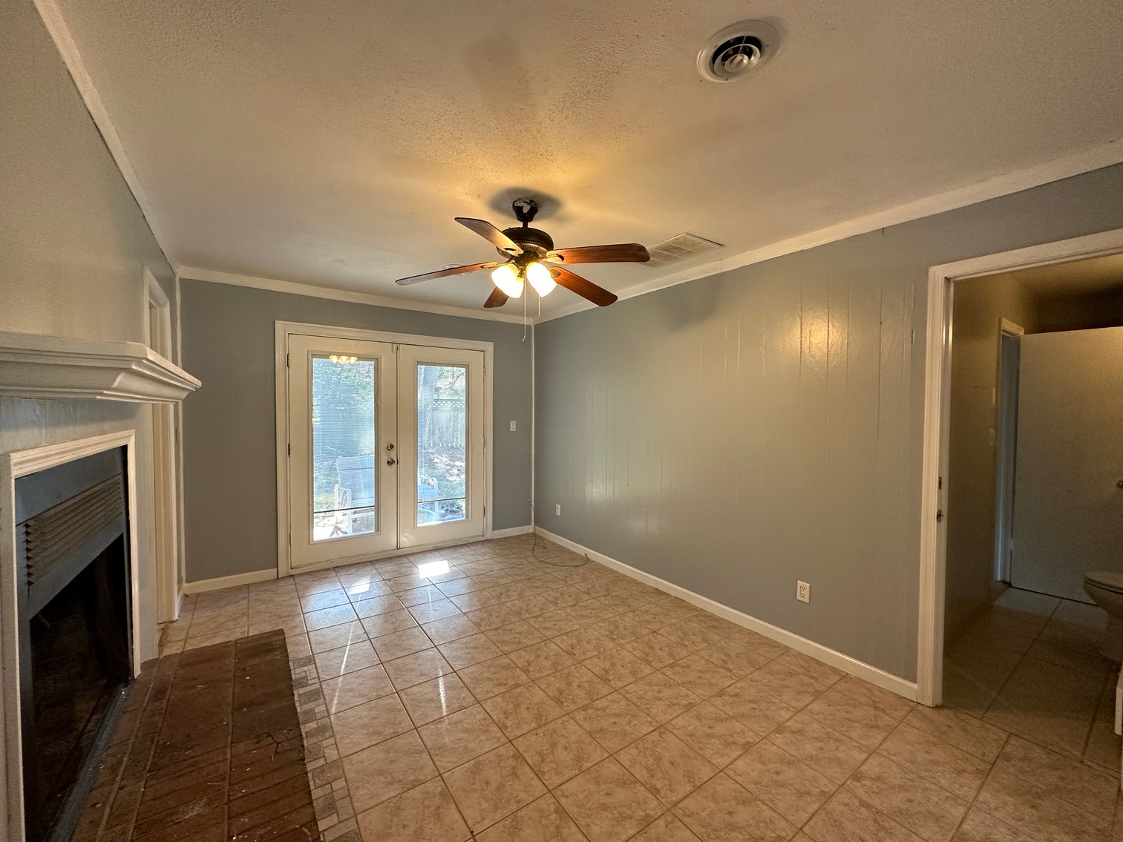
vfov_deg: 85.7
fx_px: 454
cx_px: 562
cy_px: 421
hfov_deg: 102.1
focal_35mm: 14
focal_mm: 2.22
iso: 200
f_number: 2.2
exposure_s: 1/120
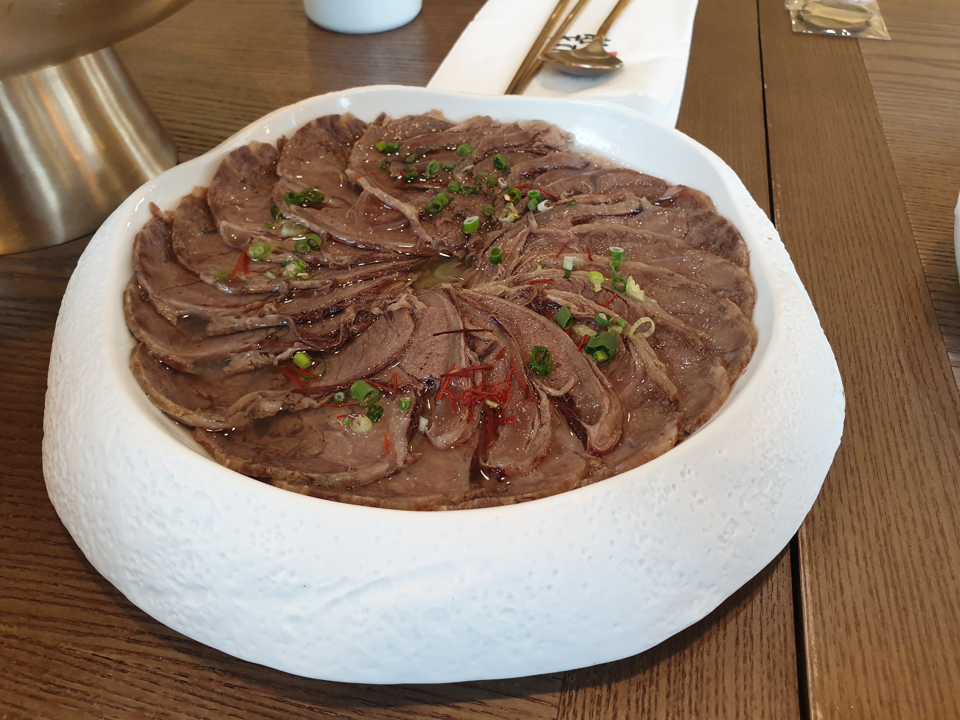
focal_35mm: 26
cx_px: 480
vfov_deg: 53.1
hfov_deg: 67.3
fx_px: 721
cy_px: 360
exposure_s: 1/60
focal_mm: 4.3
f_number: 2.4
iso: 200
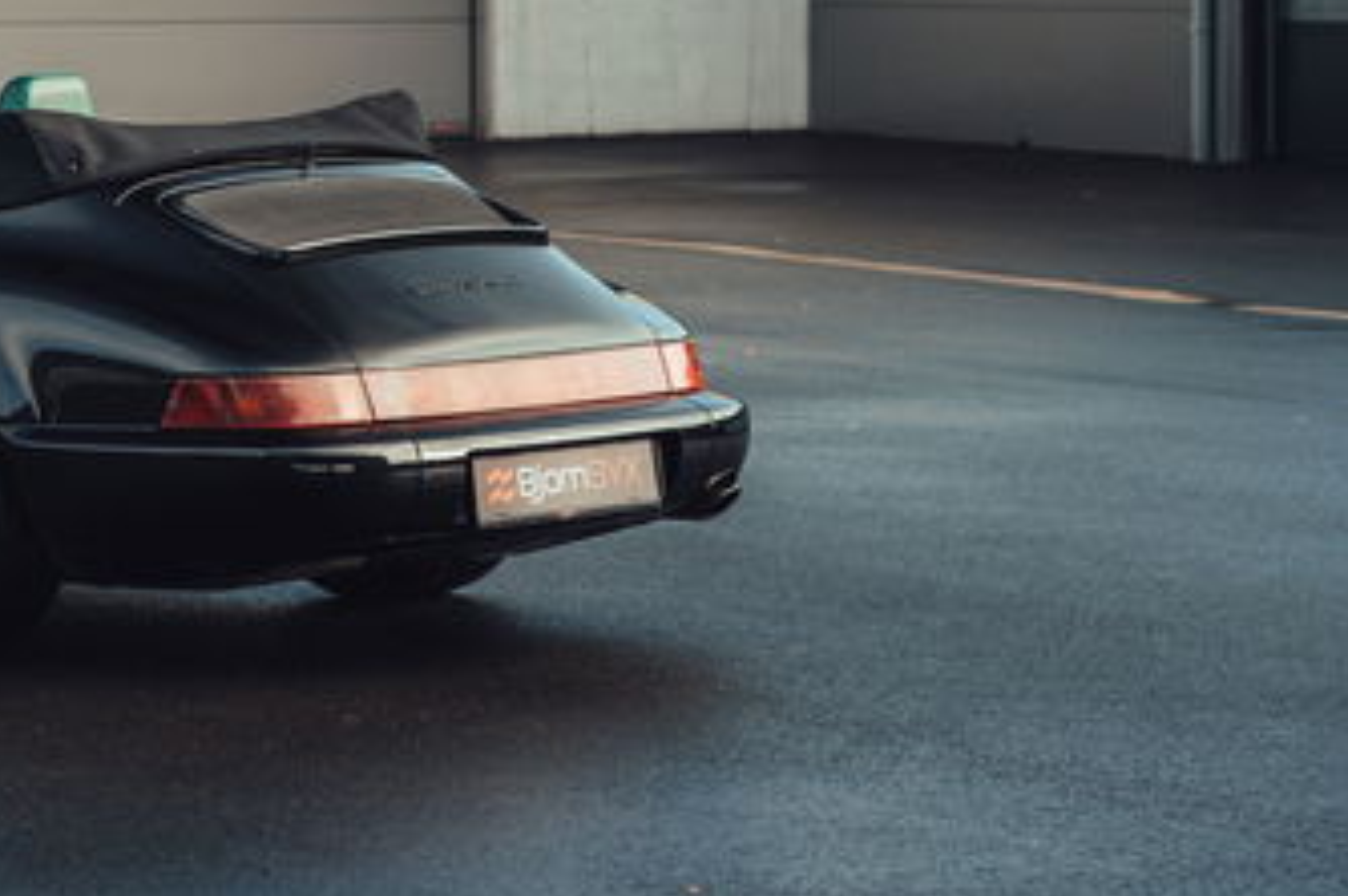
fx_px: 6023
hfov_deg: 12.5
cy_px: 10
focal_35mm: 161
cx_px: -161
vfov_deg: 8.5
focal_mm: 70
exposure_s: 1/100
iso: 200
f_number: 5.6
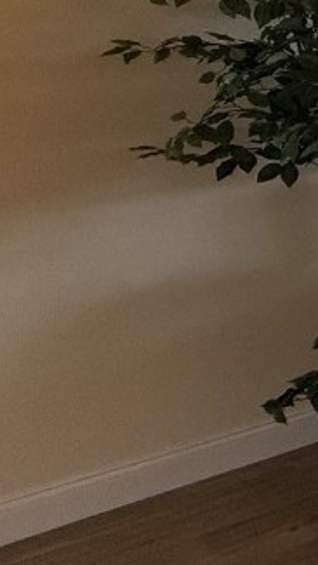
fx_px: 719
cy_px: 162
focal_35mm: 48
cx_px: 874
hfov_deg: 12.8
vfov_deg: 41.9
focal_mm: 2.22
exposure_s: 1/120
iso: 320
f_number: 2.2
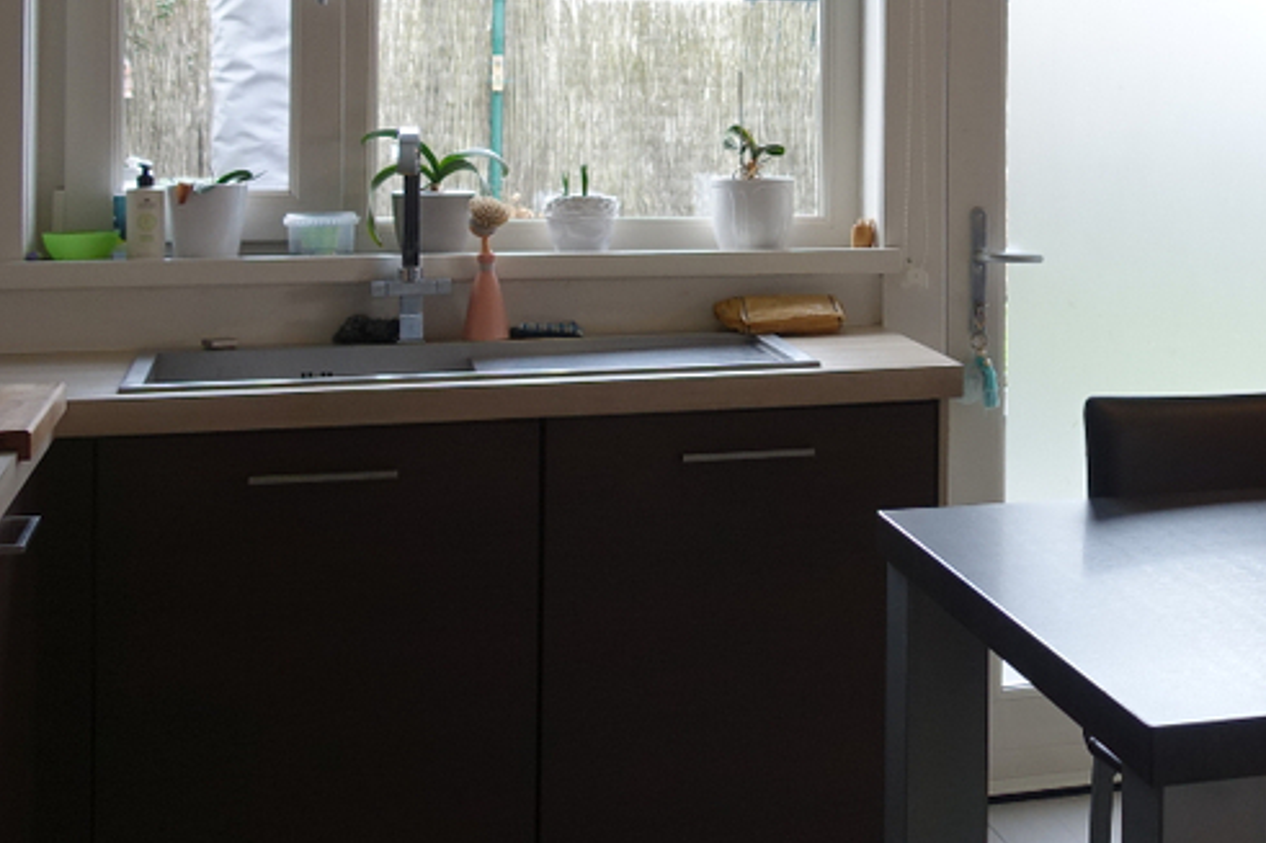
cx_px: 1225
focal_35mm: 66
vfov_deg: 20.1
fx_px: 2320
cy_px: 57
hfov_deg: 28.8
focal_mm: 8.8
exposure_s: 1/30
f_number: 2.8
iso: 125
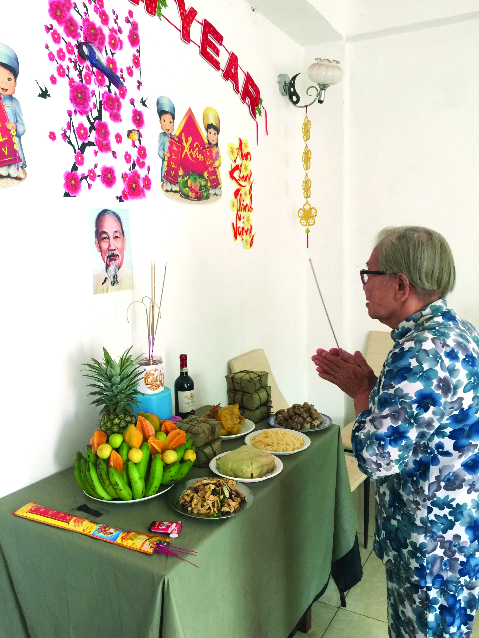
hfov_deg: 48.2
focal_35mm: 29
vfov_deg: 61.7
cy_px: 319
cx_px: 240
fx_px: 535
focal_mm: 4.15
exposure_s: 1/17
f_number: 2.2
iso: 100
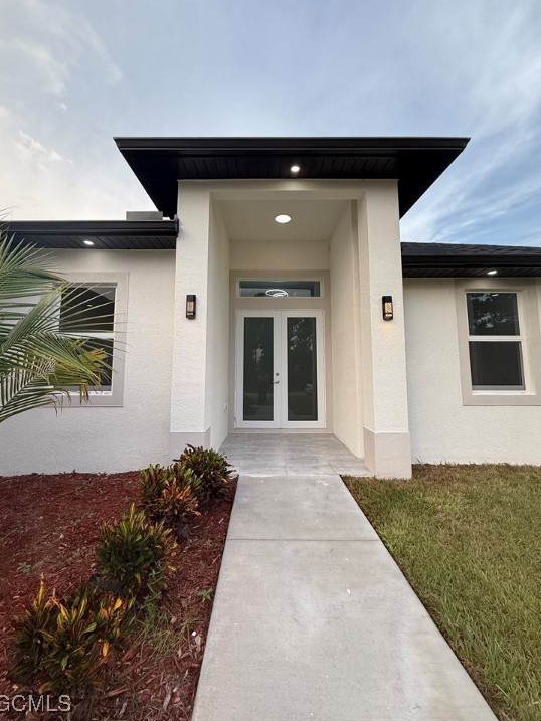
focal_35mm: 15
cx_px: 265
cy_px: 340
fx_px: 312
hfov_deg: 81.8
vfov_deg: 98.1
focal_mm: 2.22
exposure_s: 1/239
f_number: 2.2
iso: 50
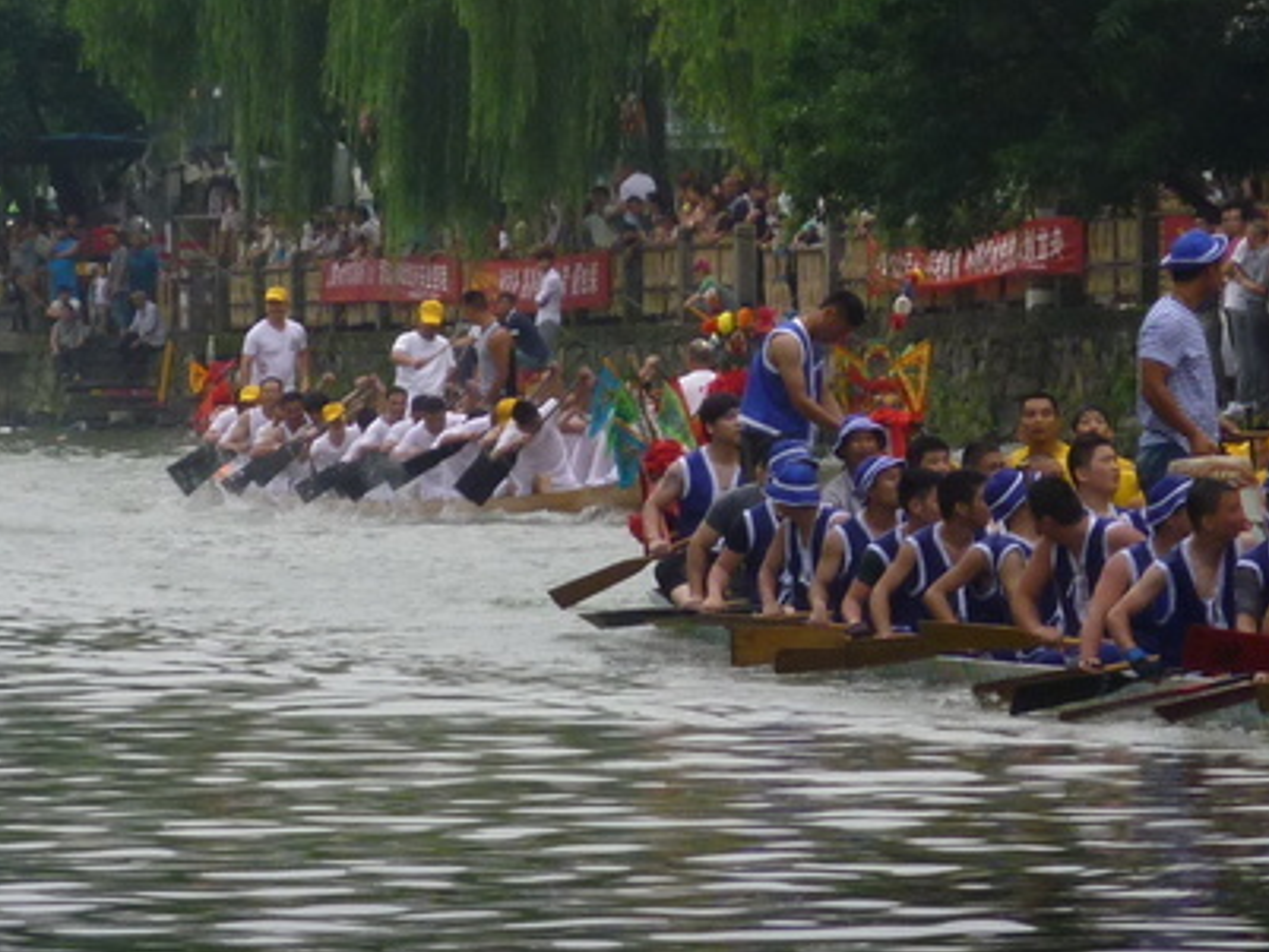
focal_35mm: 307
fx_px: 11258
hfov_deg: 6.5
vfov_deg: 4.8
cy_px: 659
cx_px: 503
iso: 160
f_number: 5.8
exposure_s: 1/125
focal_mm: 18.6
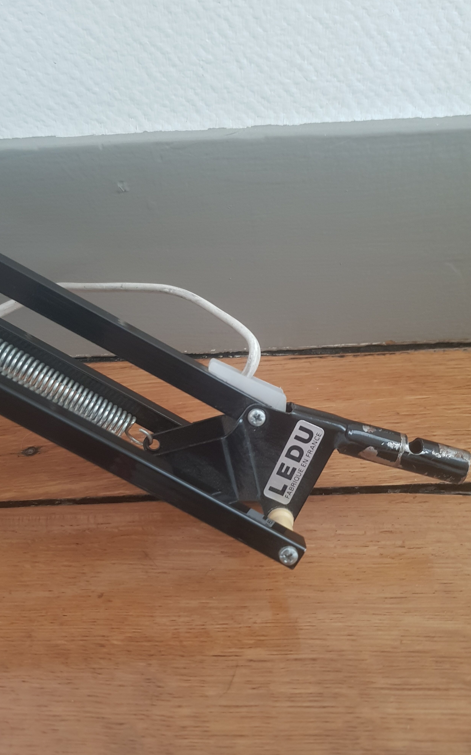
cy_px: 379
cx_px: 210
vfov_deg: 66.5
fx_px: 575
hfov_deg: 44.5
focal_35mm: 28
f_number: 1.7
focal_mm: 4.2
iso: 200
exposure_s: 1/26
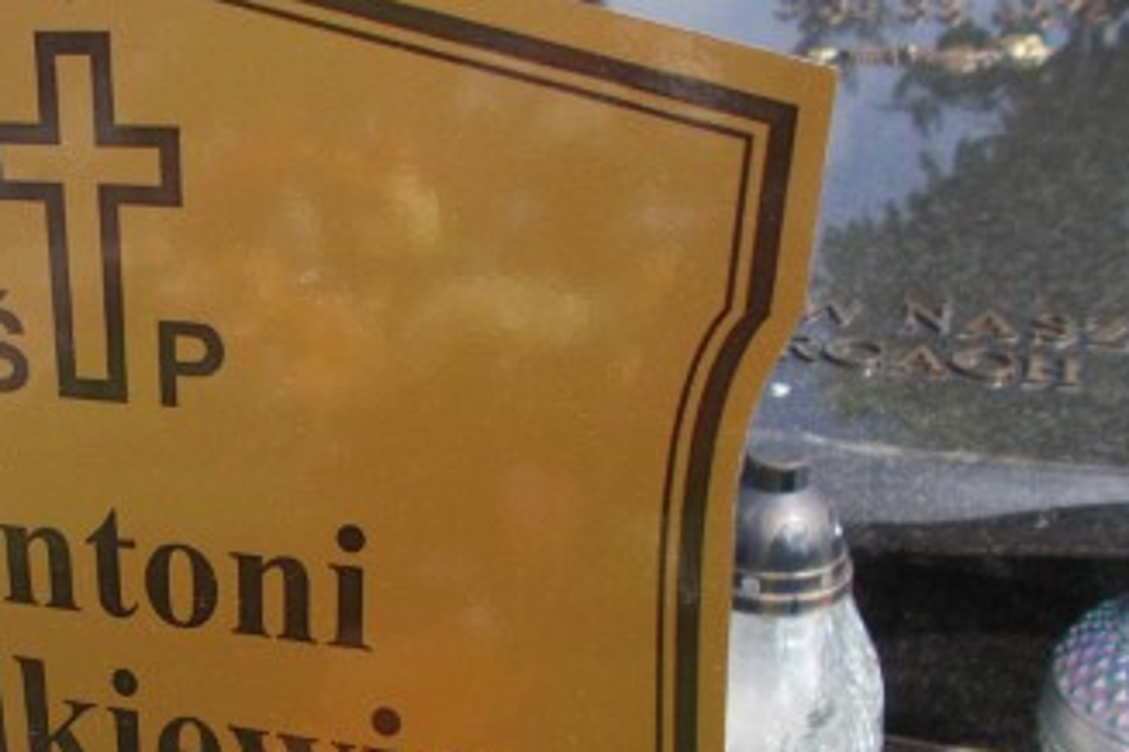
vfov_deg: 25.1
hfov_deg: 34.7
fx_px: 1662
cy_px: 607
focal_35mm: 53
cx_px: 48
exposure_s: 1/640
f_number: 3.2
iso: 80
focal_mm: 4.6
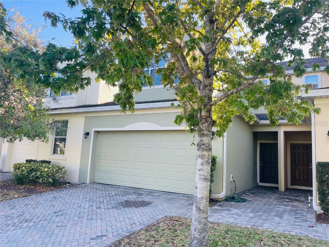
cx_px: 164
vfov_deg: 53.1
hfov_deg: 67.3
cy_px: 124
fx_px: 247
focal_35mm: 26
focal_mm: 5.1
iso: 32
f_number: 1.6
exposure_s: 1/326
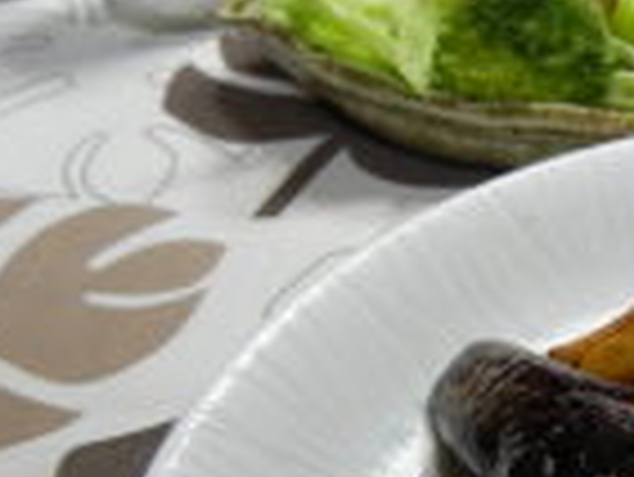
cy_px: 351
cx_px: 728
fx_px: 1558
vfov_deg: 17.3
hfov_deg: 21.6
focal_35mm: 85
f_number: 3.5
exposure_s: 1/27.2
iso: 400
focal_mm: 5.4
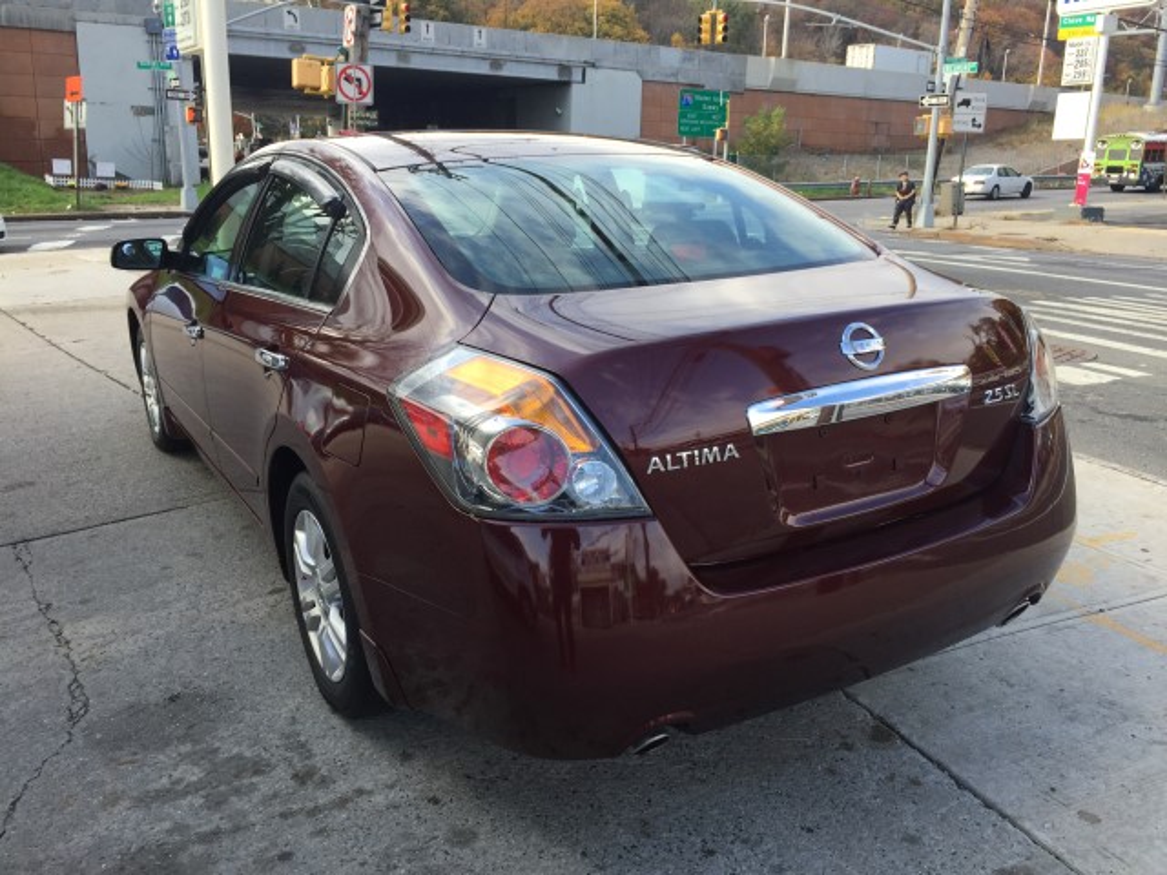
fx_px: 978
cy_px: 438
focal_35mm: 29
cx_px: 584
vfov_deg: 48.2
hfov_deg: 61.7
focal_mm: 4.15
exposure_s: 1/520
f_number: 2.2
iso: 32
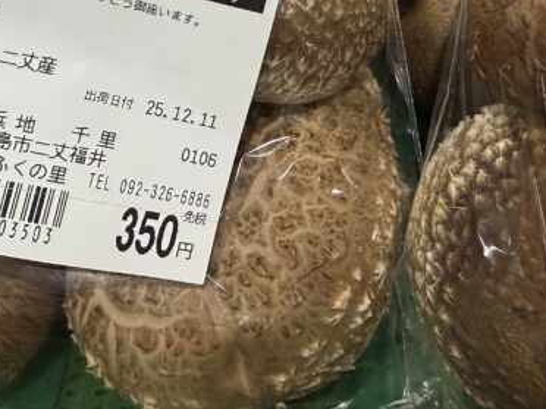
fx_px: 978
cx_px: 461
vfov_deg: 22.3
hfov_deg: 30.2
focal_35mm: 62
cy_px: -47
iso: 320
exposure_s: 1/120
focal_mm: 2.22
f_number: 2.2
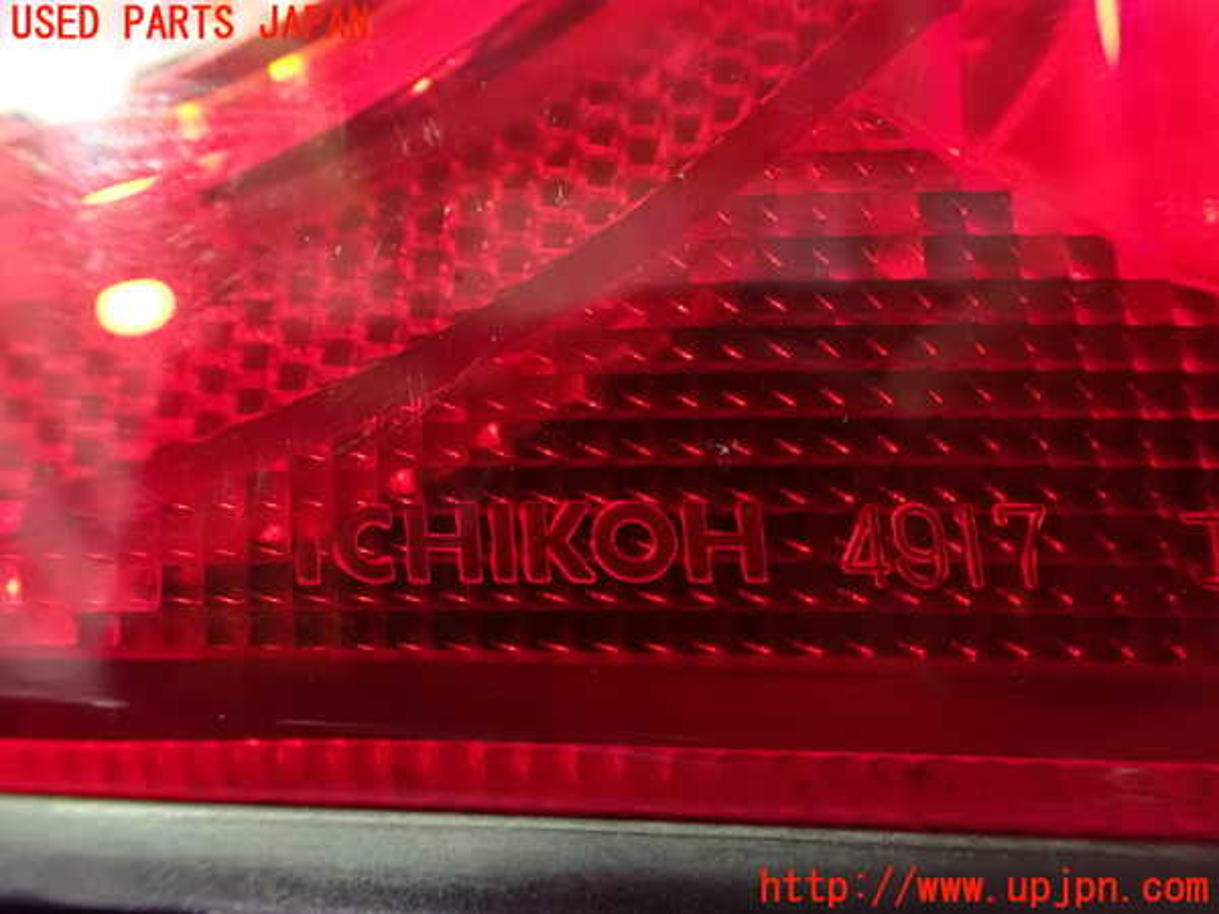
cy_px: 457
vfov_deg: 46.8
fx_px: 1056
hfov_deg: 60.0
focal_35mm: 30
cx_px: 610
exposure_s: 1/30
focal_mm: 5.4
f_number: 2.3
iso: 1600
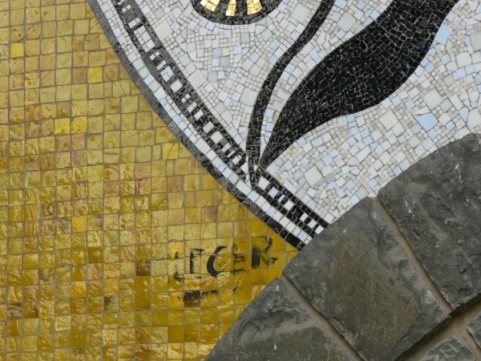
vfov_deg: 7.2
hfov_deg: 9.7
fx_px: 2849
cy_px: 180
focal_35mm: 205
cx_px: 240
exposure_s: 1/60
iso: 80
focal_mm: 34
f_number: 4
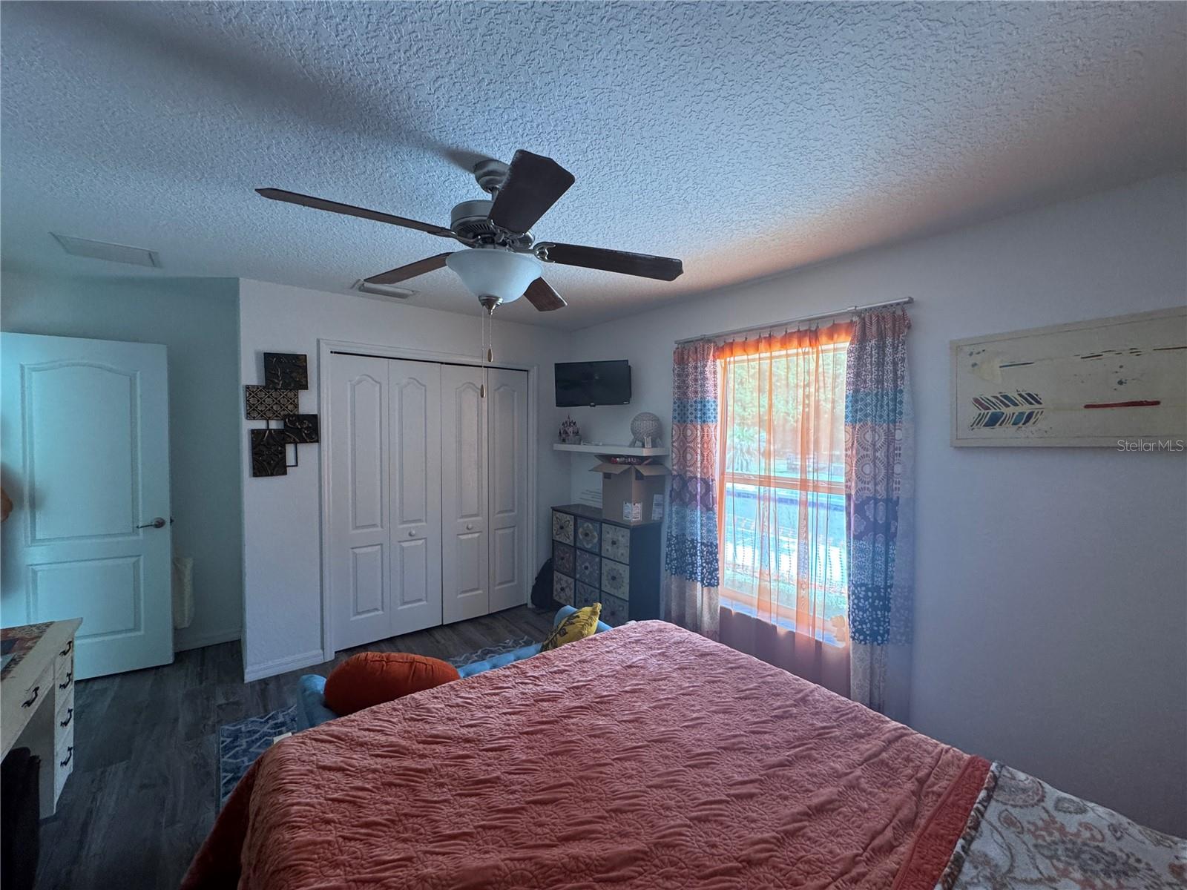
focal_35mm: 14
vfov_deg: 85.7
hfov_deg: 102.1
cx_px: 594
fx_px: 480
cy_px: 445
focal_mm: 2.22
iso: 320
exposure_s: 1/99
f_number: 2.2
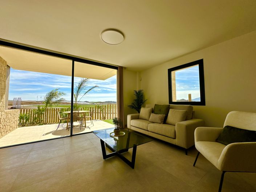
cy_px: 96
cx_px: 128
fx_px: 103
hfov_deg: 102.1
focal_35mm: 14
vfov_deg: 85.6
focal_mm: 2.22
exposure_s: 1/1575
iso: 40
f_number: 2.2
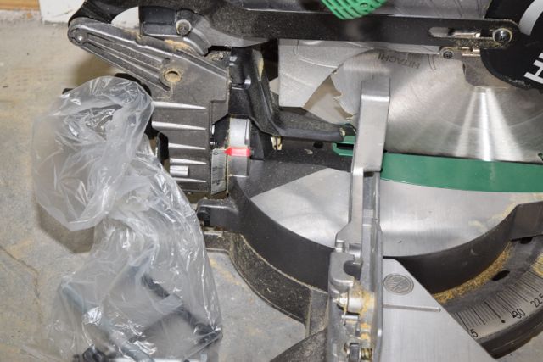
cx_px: 272
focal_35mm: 82
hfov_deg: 24.6
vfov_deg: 16.6
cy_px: 181
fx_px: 1245
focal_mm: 55
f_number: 5.6
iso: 900
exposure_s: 1/60
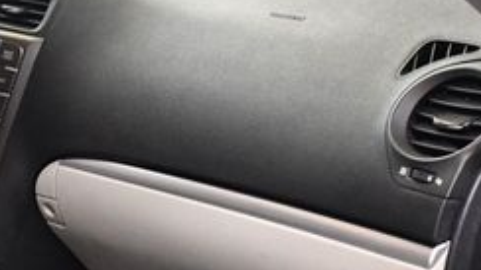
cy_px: 189
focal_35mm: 99
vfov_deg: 12.2
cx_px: 55
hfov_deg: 21.1
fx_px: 1262
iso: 3200
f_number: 3.5
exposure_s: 1/125
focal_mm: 18
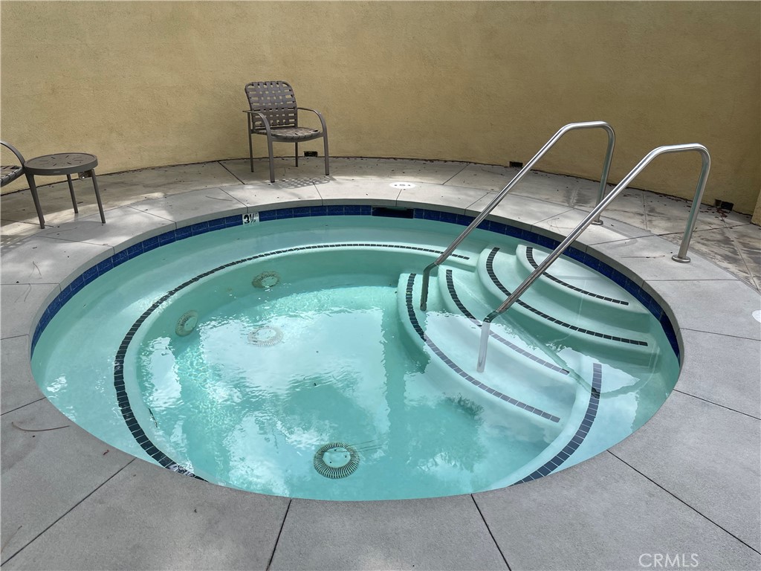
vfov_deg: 53.1
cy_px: 286
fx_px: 572
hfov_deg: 67.3
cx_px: 380
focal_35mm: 26
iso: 32
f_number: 1.6
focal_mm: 5.1
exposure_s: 1/2203
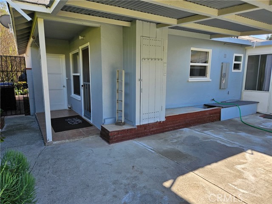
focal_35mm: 23
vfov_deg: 58.9
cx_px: 136
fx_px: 181
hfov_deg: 73.9
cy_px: 102
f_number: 1.8
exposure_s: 1/719
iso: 40
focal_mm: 5.4
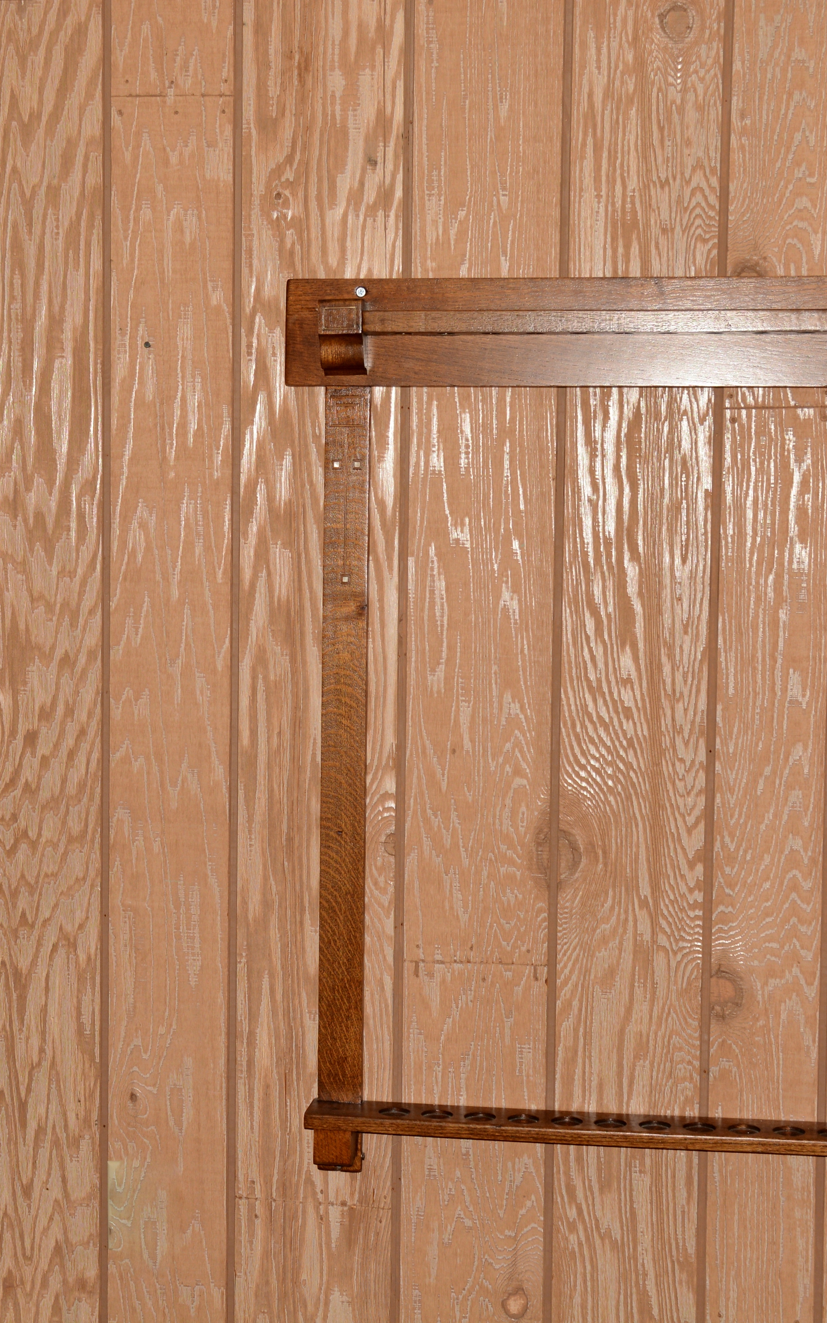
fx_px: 2264
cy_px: 656
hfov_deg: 20.7
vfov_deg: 32.6
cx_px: 344
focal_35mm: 63
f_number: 5.6
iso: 200
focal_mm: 27
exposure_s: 1/125
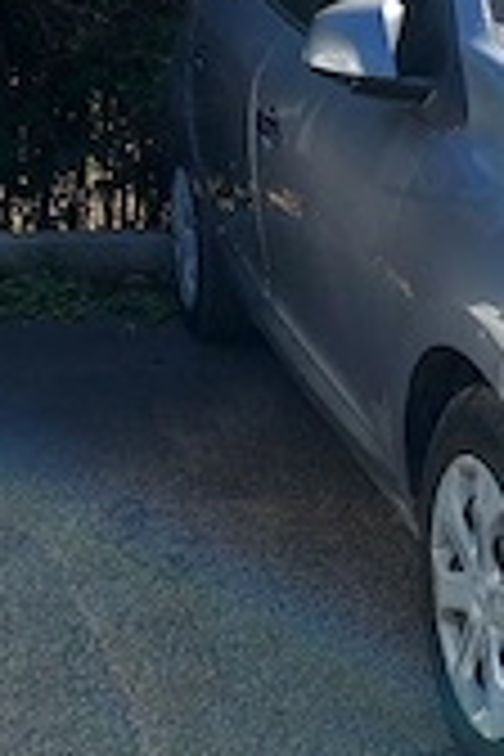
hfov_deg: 19.4
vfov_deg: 29.7
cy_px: 544
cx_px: 572
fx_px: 1407
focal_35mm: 67
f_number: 1.8
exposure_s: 1/204
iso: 20
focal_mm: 4
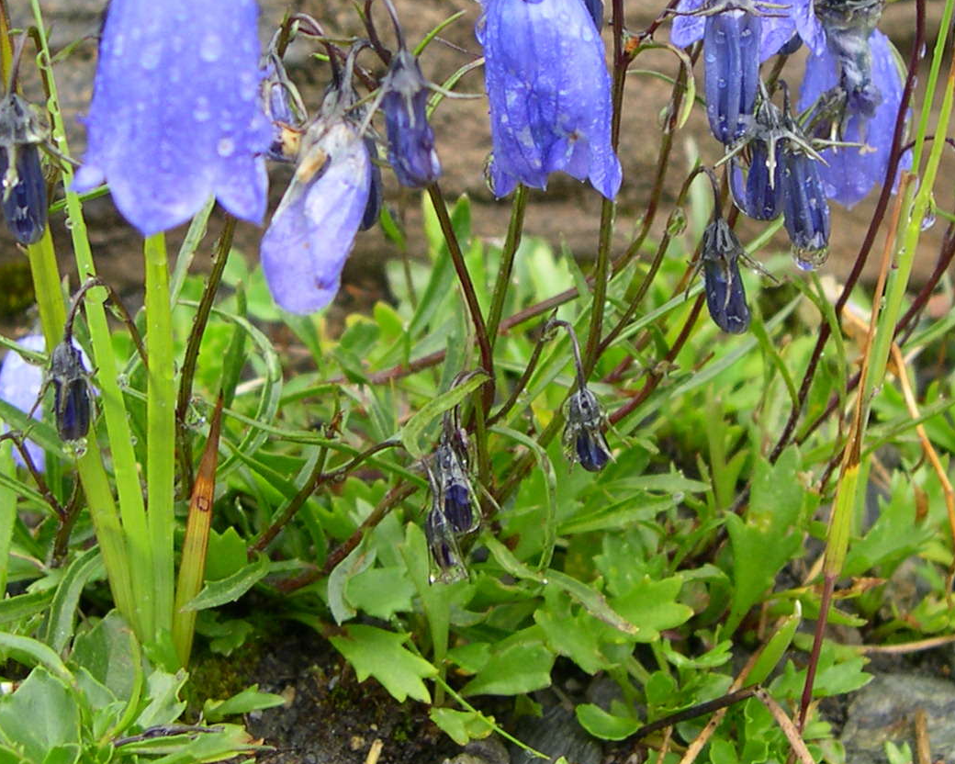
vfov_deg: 18.8
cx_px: 607
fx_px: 2289
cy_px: 169
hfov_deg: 23.5
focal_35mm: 81
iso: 100
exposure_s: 1/209
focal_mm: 8
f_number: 2.8
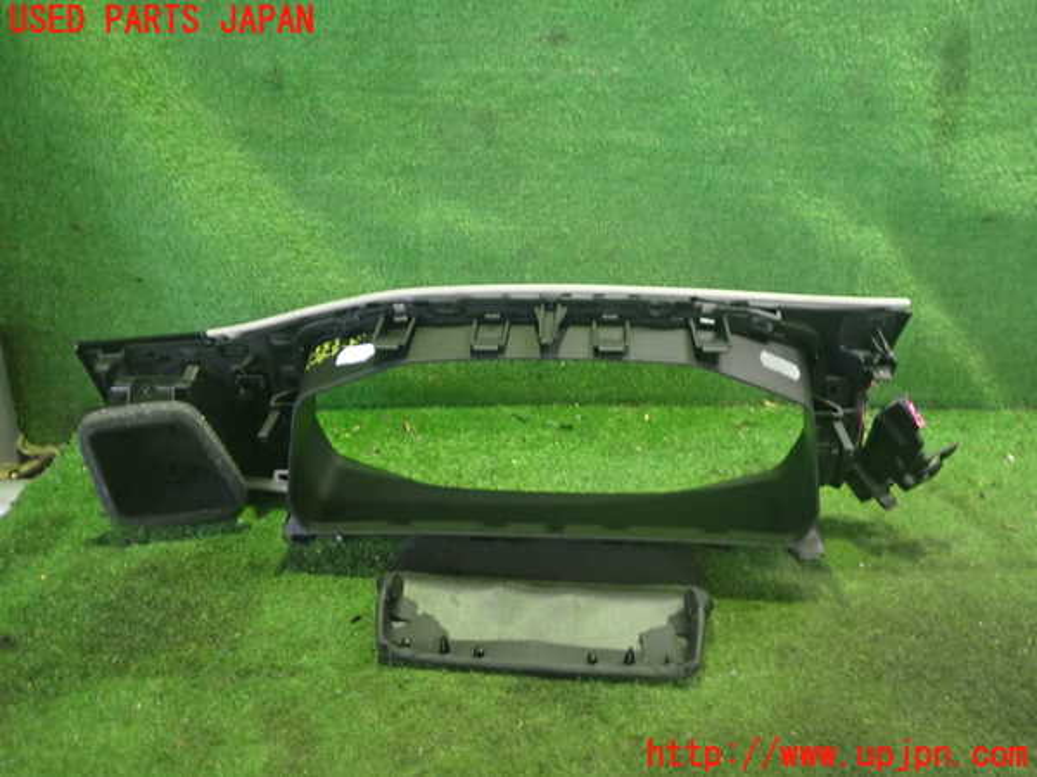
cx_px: 518
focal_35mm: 30
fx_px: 899
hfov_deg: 60.0
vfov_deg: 46.8
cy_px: 388
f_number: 2.3
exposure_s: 1/25
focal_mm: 5.4
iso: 800
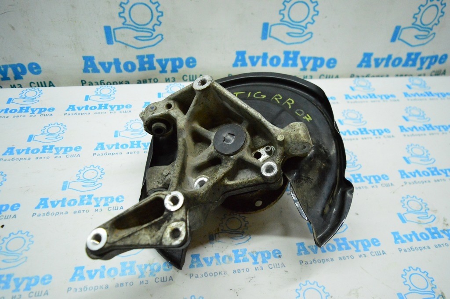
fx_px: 337
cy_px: 150
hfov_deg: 67.4
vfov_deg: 47.9
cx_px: 225
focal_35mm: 27
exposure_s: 1/800
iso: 6400
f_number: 3.5
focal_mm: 18
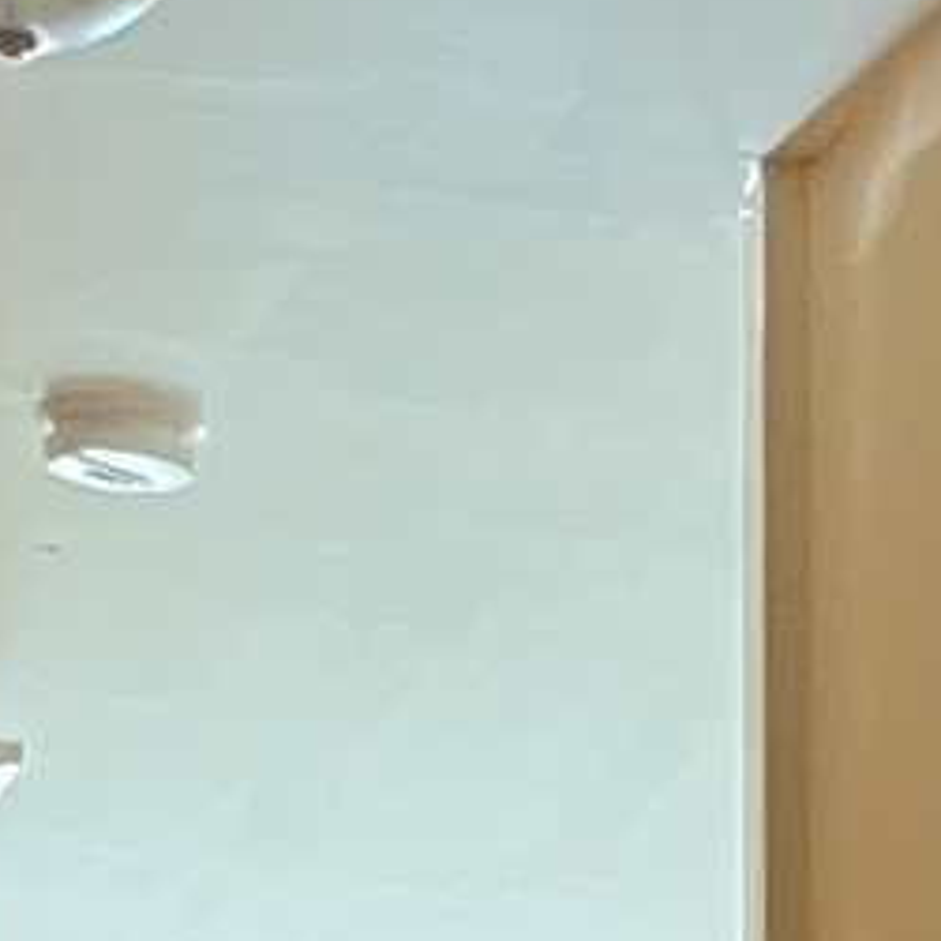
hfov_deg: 8.2
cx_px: 1158
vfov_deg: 6.4
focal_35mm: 211
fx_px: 6489
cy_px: 3959
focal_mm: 5.1
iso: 400
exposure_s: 1/60
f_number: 1.6
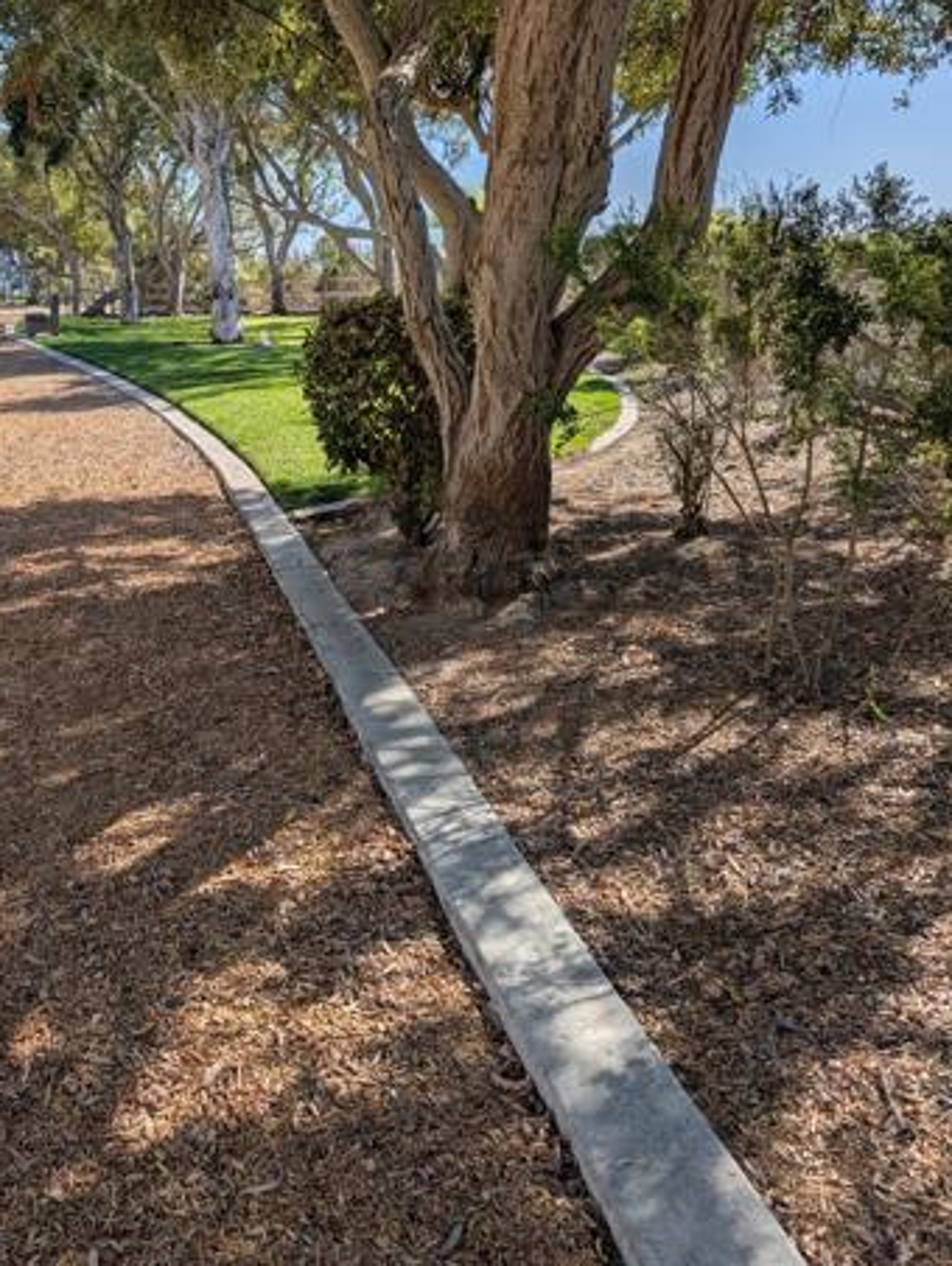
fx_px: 1244
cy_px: 482
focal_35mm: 34
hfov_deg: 41.1
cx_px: 286
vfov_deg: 53.4
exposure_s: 1/7937
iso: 18
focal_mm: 6.9
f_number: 1.68
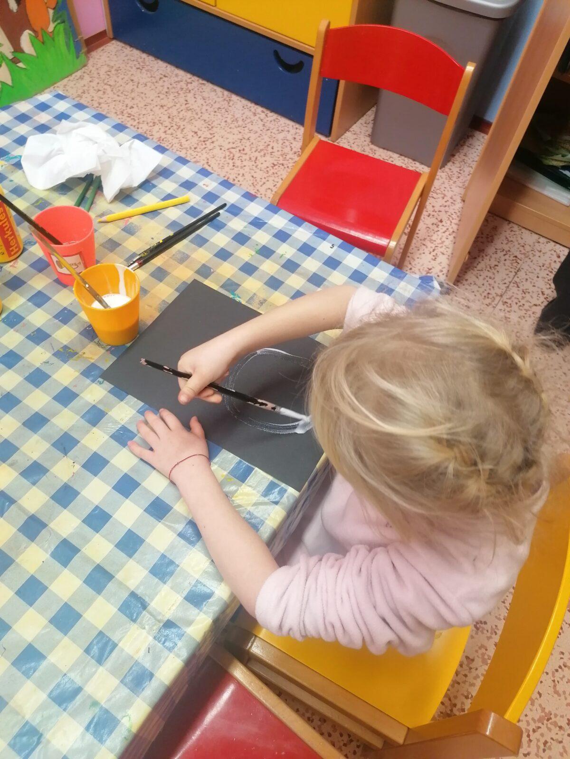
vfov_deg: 65.3
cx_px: 285
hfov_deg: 51.4
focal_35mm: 27
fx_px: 593
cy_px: 380
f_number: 1.8
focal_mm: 4.75
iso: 200
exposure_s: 1/33.3
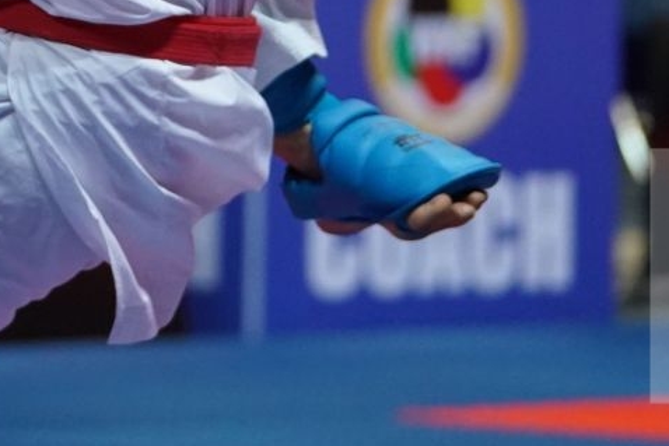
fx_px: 8532
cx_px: -168
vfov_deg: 3.0
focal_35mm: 459
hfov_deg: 4.5
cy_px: -221
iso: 4000
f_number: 2.8
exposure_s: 1/1000
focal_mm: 122
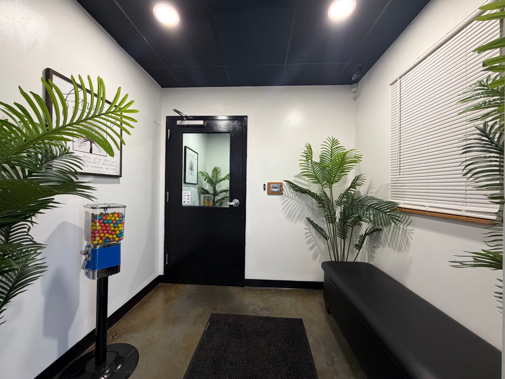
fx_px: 204
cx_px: 252
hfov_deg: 102.1
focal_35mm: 14
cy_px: 190
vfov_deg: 85.7
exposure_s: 1/60
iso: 250
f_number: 2.2
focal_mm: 2.22
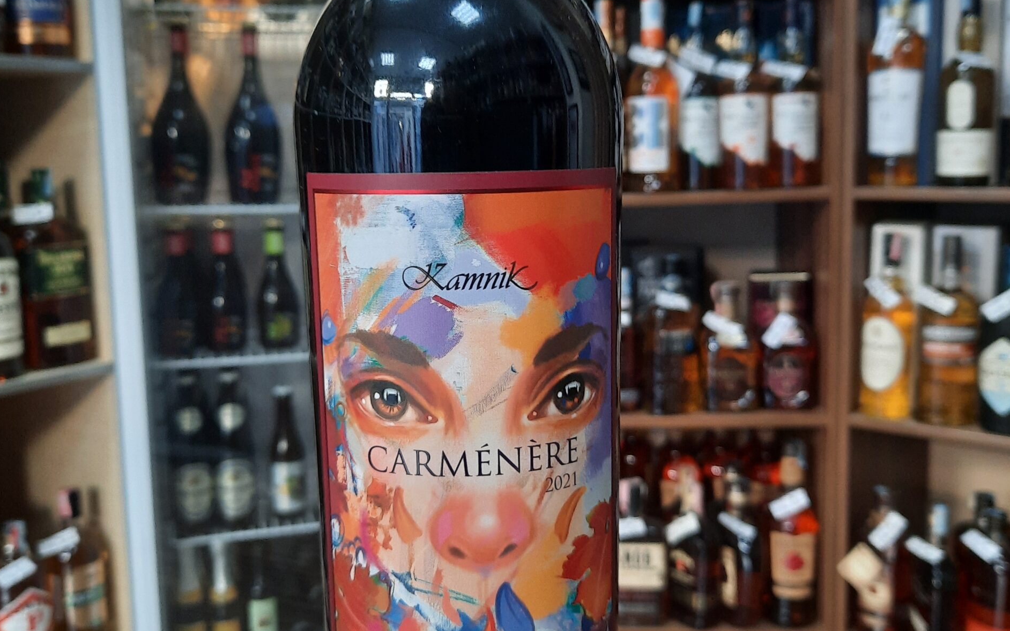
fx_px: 991
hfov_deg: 54.0
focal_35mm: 36
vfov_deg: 35.3
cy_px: 292
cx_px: 501
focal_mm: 4.6
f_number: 2
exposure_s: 1/33
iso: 250
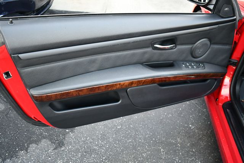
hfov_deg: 53.1
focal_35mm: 36
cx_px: 122
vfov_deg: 36.9
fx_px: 244
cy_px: 82
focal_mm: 18
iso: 800
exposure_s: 1/250
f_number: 3.5
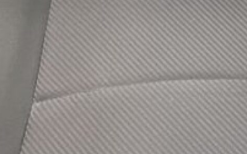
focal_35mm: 116
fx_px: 781
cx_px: 441
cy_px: -150
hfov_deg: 15.5
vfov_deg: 10.4
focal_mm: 4.2
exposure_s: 1/60
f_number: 1.6
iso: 250
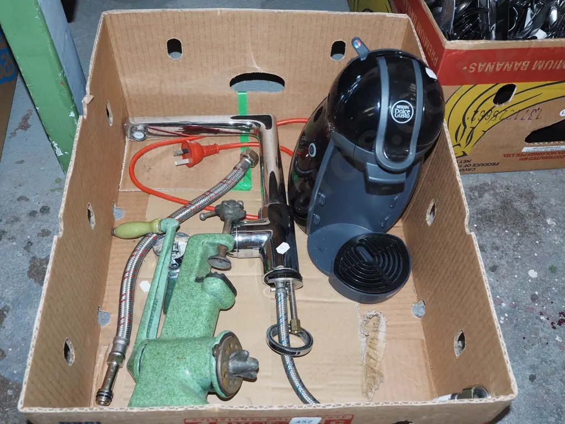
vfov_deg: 41.8
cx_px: 282
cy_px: 212
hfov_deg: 54.0
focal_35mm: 34
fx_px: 555
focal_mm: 17
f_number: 5.6
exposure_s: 1/160
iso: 1250
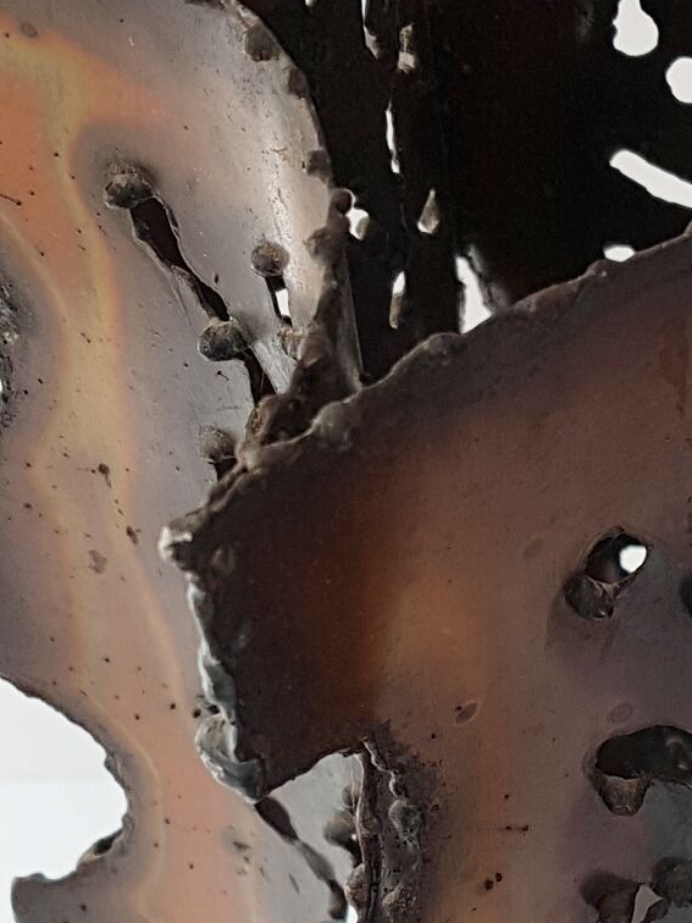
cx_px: 848
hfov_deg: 14.4
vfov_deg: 19.7
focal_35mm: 99
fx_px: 2639
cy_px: 658
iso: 50
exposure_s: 1/214
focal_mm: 4.2
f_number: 1.7
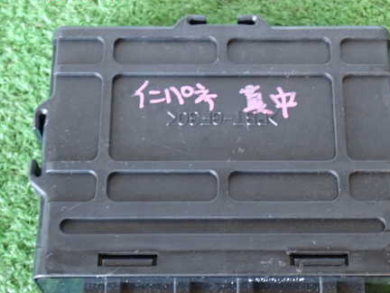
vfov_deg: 19.6
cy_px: 184
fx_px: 845
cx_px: 235
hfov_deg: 25.9
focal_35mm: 75
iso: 800
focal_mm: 9.65
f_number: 3.3
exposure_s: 1/20
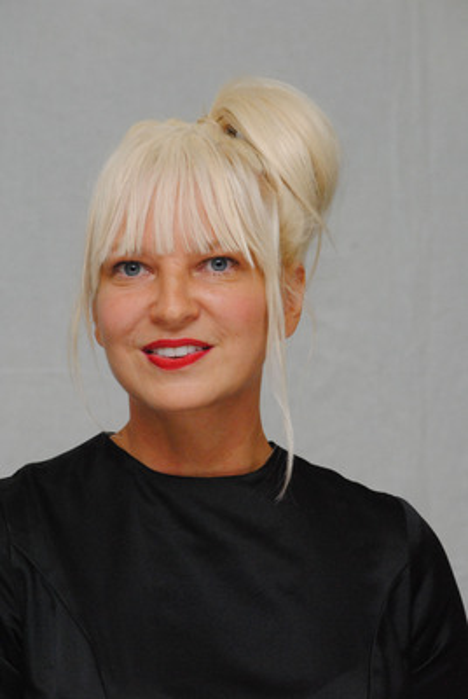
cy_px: 350
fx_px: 3789
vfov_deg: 10.5
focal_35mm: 195
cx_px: 234
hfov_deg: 7.1
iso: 1600
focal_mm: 130
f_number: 9
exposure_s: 1/160
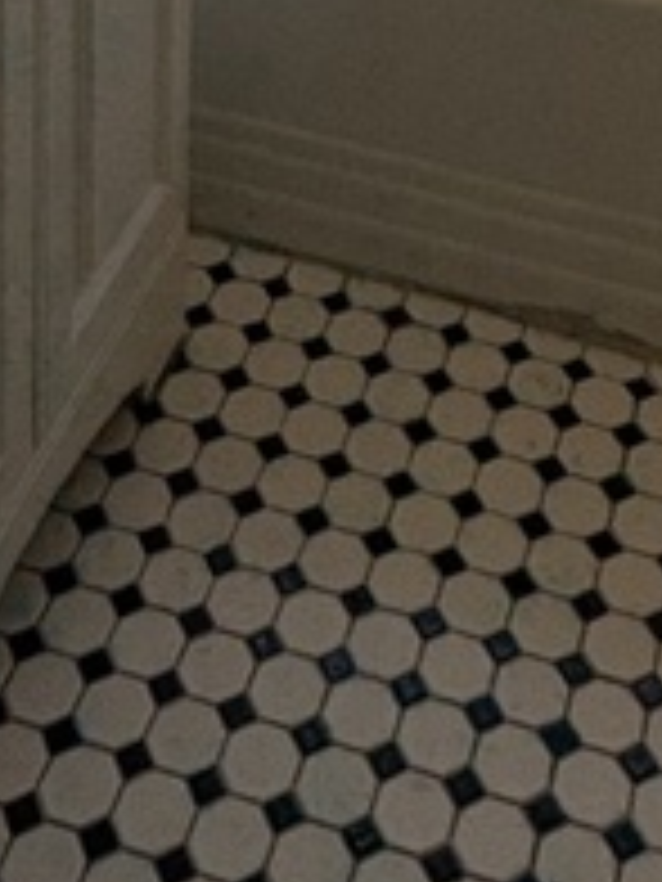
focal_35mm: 77
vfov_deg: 18.7
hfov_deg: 19.1
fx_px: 1963
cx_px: 396
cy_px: -760
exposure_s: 1/362
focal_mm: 2.22
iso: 40
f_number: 2.2
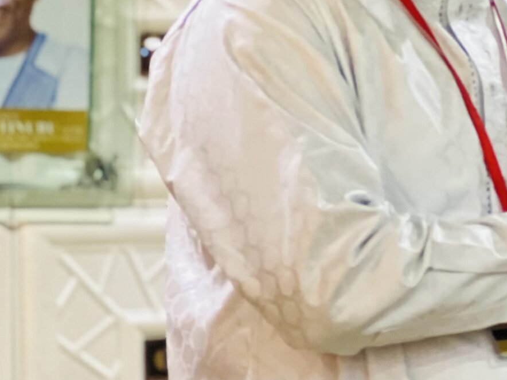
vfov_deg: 6.6
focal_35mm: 223
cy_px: 17
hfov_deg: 8.7
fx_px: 3266
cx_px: 661
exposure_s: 1/14
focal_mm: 9
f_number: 2.8
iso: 400
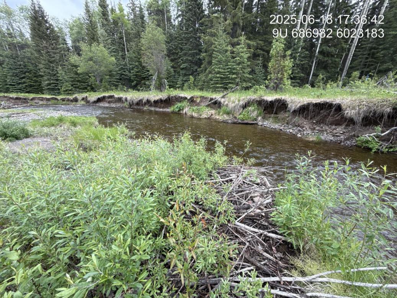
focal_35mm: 14
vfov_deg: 85.7
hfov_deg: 102.1
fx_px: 161
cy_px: 149
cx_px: 198
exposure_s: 1/117
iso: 50
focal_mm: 2.22
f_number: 2.2
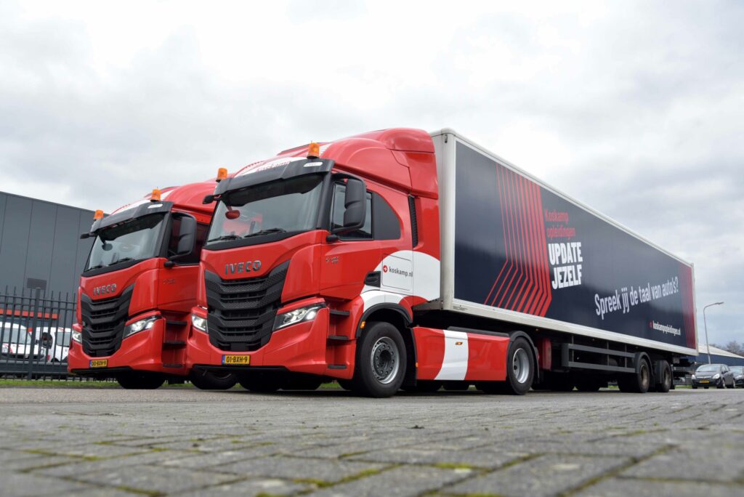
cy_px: 248
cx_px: 372
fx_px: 662
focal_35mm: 32
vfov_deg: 41.2
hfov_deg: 58.7
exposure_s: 1/200
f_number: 7.1
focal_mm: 32
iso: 400
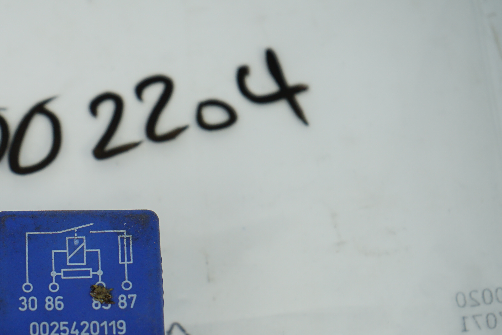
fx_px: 1799
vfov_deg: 10.6
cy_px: 258
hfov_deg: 15.7
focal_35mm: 129
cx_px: 64
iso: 200
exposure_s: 1/200
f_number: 7.1
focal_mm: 70
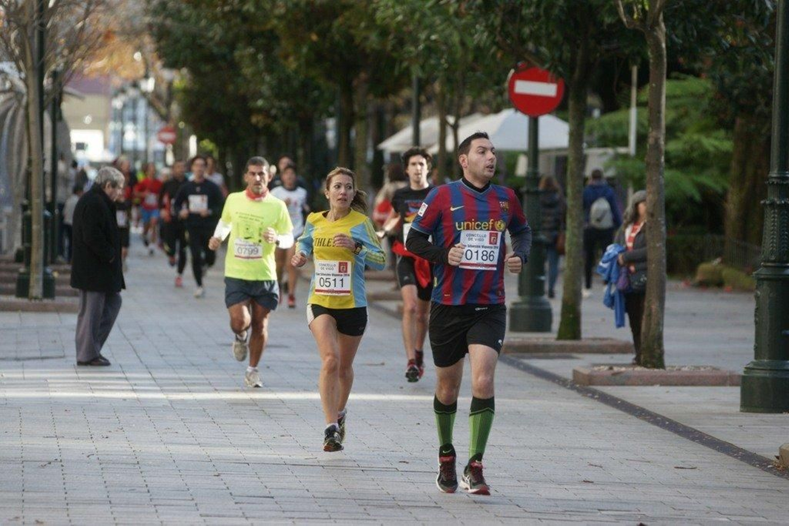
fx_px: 5479
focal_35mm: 250
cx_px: 394
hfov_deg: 8.2
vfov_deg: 5.5
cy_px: 263
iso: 640
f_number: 5.6
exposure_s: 1/500
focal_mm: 250
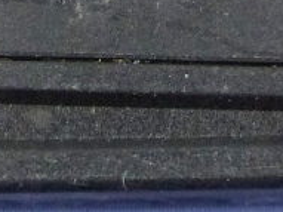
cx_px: 127
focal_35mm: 131
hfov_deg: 15.1
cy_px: -153
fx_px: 1070
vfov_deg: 10.7
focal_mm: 4.5
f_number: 2.8
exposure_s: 1/60
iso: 320
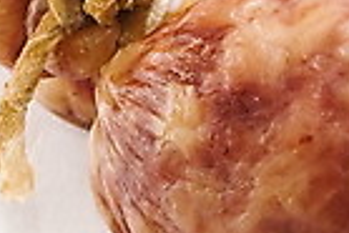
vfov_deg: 3.9
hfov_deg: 5.8
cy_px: -28
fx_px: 3437
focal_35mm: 354
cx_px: 510
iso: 100
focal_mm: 55
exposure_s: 1/200
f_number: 11
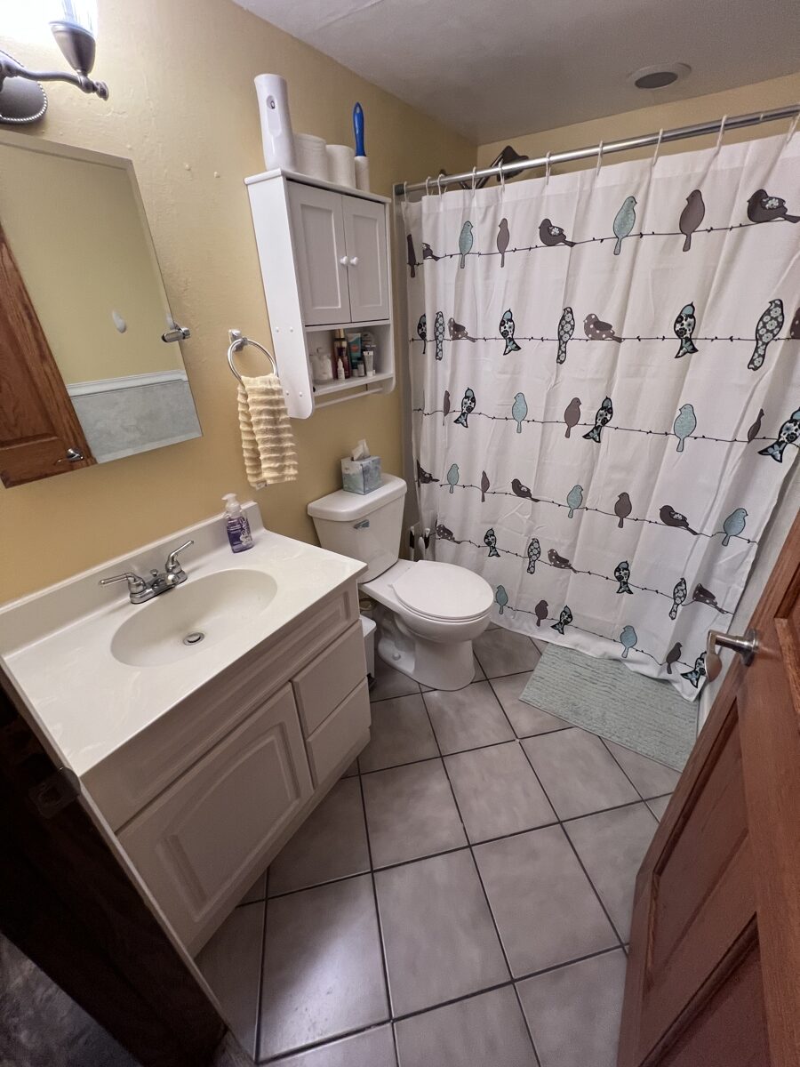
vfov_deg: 106.2
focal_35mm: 13
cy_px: 534
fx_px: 401
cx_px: 400
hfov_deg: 89.9
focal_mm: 1.57
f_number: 1.8
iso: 250
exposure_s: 1/60
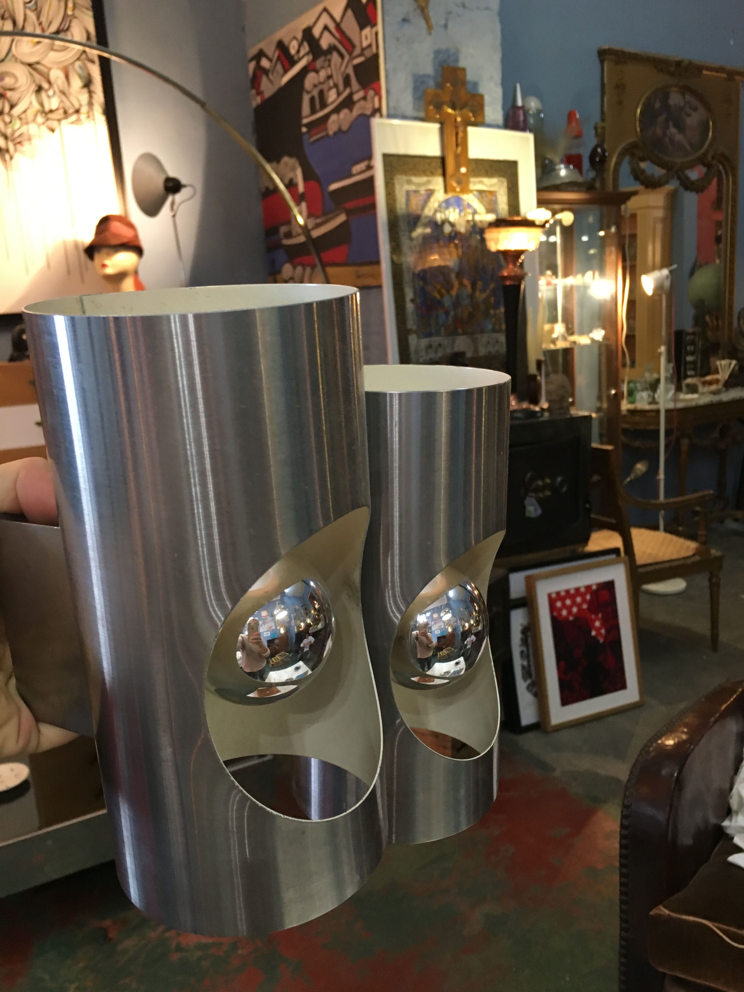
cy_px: 496
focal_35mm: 29
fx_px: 831
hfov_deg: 48.2
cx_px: 372
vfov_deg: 61.7
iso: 200
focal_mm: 4.15
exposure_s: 1/33
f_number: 2.2
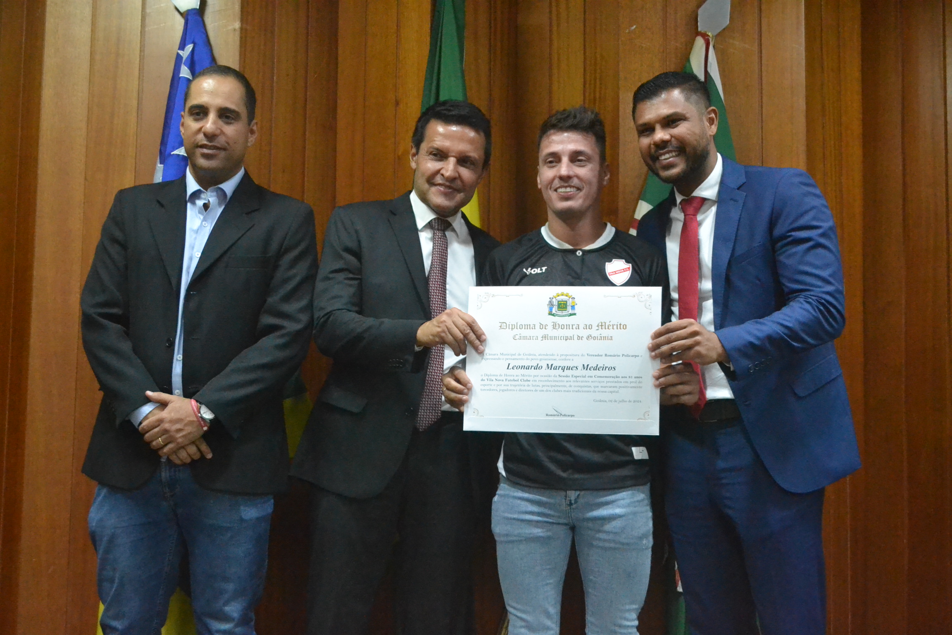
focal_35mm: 48
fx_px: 1269
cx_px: 476
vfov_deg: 28.1
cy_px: 318
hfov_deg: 41.1
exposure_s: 1/80
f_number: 5
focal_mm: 32
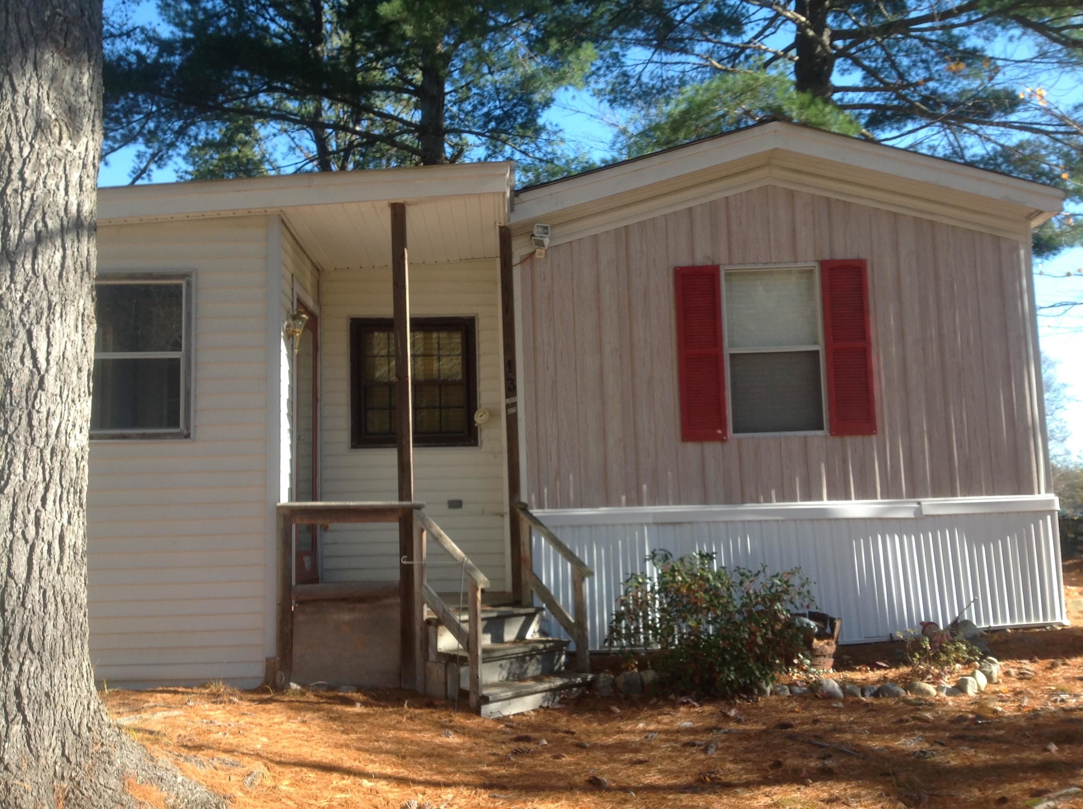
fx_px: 1093
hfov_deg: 52.7
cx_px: 542
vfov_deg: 40.6
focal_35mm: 35
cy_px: 404
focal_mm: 4.28
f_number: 2.4
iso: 50
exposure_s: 1/369
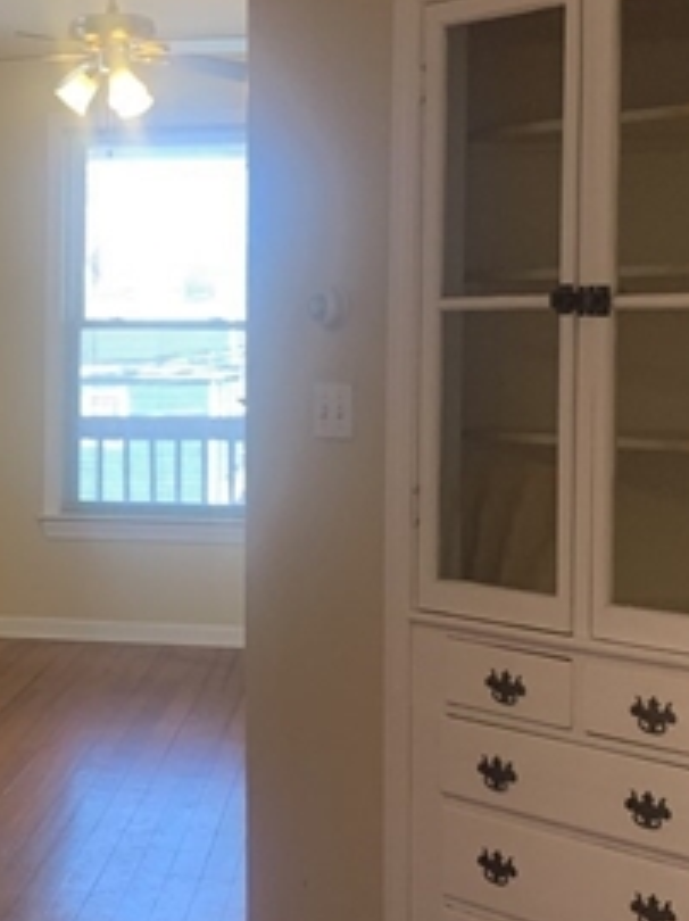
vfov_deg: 26.4
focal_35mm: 74
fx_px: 1967
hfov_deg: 19.0
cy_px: 454
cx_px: -78
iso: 64
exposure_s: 1/60
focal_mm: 4.25
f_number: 1.8
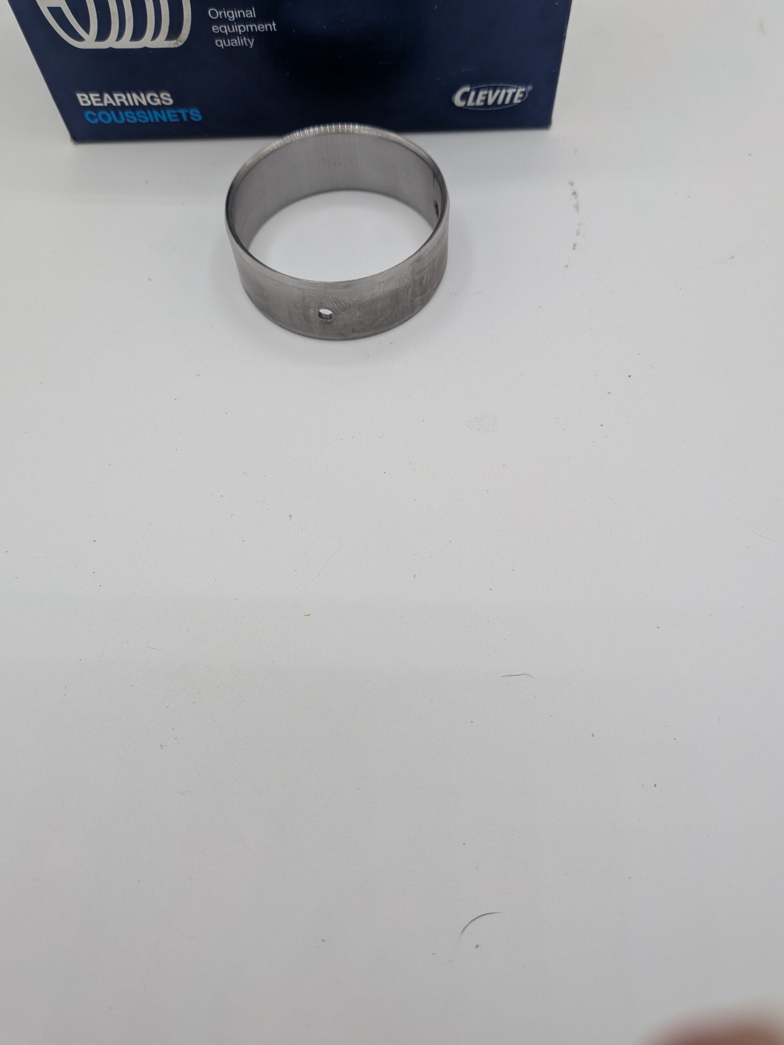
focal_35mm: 24
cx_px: 392
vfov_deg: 71.6
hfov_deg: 56.8
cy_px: 522
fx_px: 725
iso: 50
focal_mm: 4.53
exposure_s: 1/253
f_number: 1.7
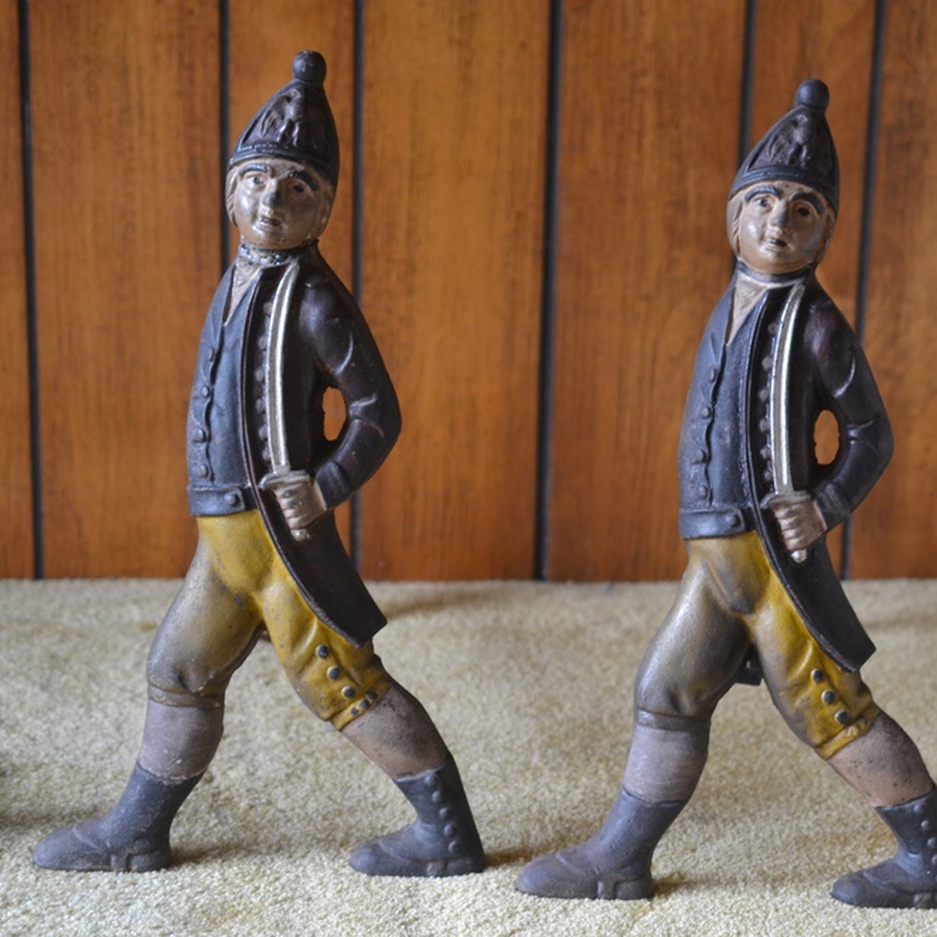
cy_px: 469
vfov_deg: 22.5
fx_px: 2358
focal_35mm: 77
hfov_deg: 22.4
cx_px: 634
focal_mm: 40
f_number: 2.8
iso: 450
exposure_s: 1/60
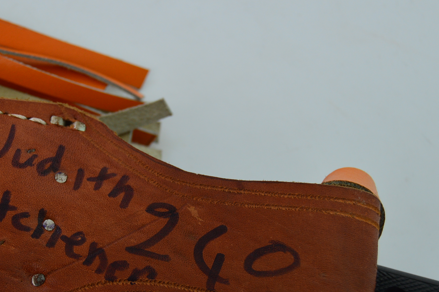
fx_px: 998
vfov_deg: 16.6
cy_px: 195
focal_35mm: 82
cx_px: 161
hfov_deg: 24.7
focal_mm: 31
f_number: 4.2
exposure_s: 1/200
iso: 200
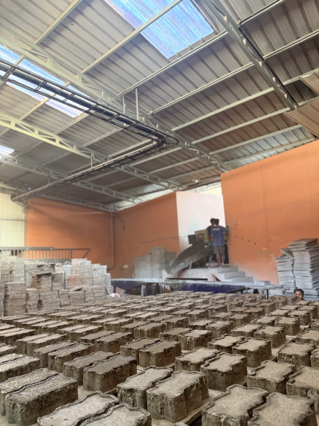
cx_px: 160
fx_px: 295
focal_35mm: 24
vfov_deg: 71.6
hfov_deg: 56.8
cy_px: 213
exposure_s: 1/50
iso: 800
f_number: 1.78
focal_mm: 6.76
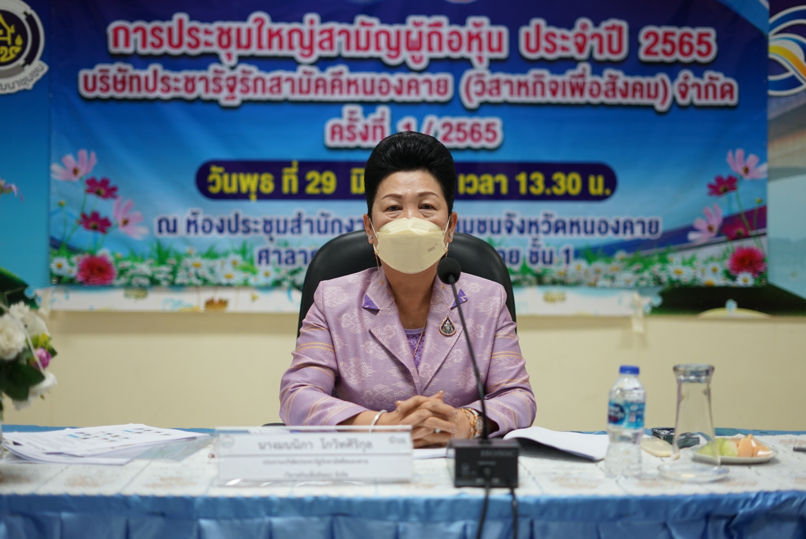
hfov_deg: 39.6
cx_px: 403
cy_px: 270
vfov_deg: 27.0
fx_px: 1120
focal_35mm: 50
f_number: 2
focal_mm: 50
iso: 400
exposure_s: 1/160
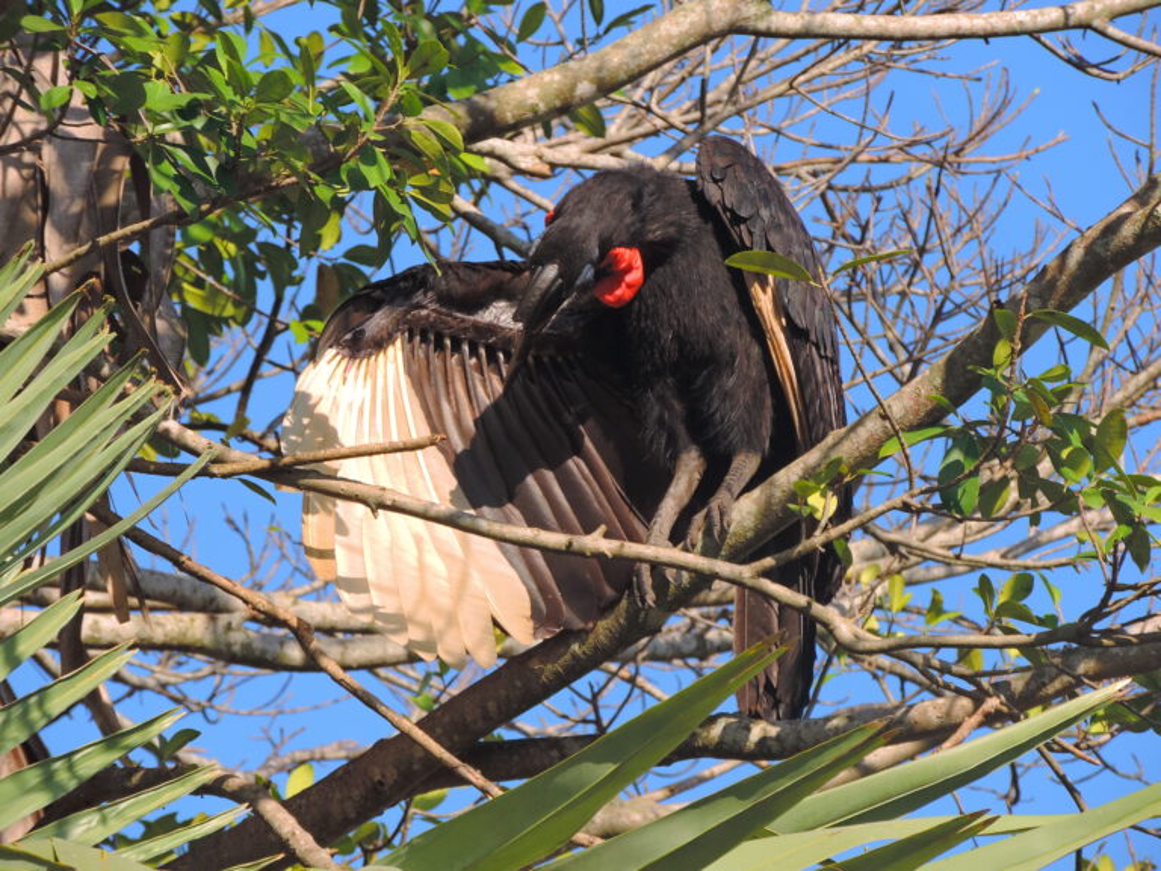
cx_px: 580
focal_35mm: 435
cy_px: 436
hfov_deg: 4.6
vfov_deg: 3.4
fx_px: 14590
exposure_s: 1/250
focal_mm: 77.5
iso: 80
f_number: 4.9
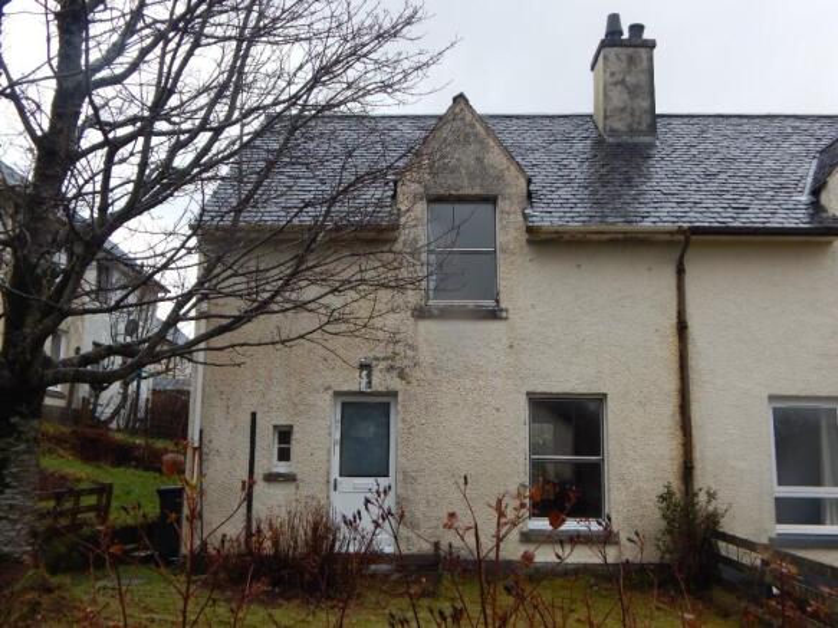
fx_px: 823
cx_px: 419
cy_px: 314
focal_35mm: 34
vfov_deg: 41.8
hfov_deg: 54.0
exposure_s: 1/40
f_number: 3.3
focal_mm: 6.1
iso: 125
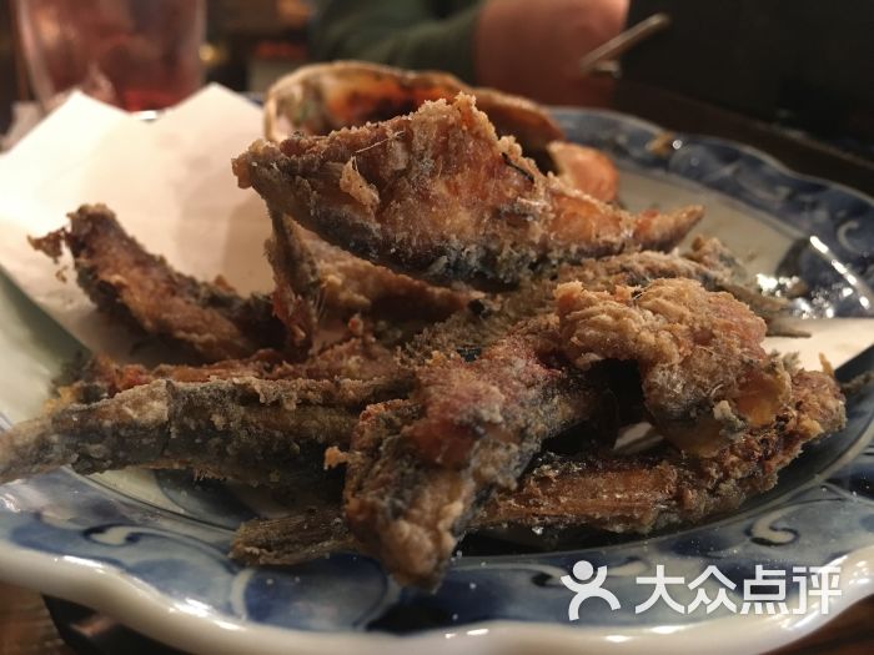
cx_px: 437
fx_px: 732
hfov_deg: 61.7
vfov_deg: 48.2
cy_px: 328
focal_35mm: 29
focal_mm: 4.15
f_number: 2.2
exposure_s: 1/17
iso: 200
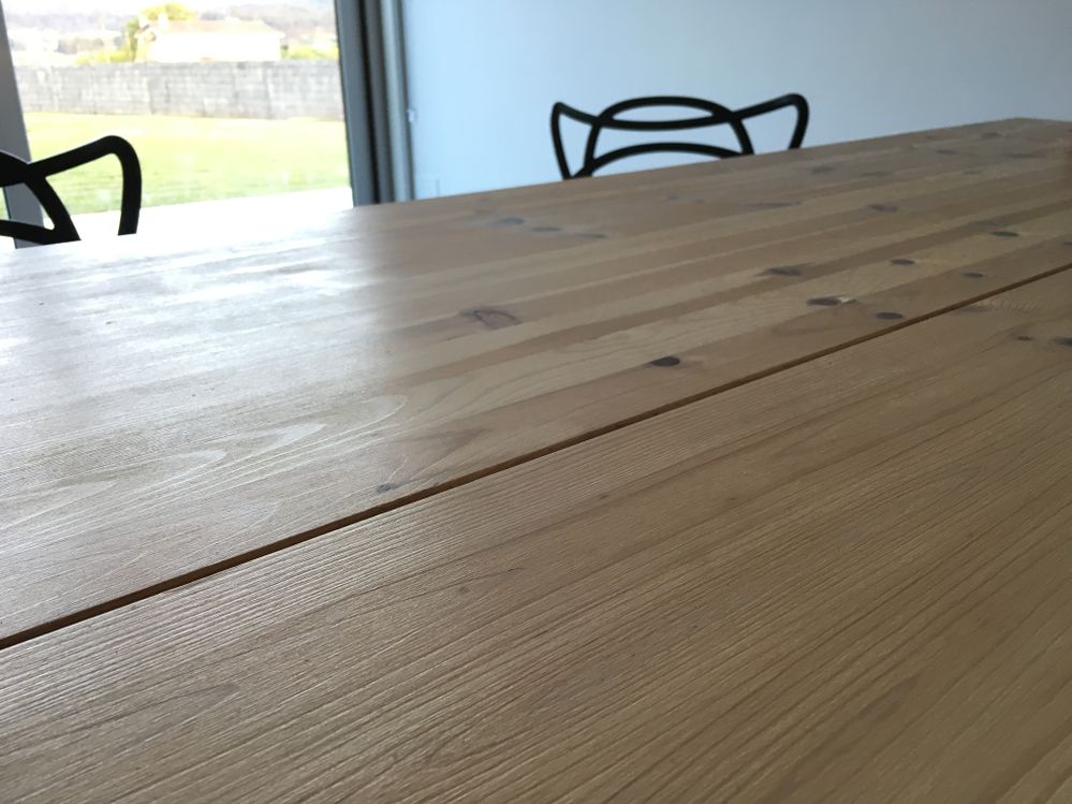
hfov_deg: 61.7
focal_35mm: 29
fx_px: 898
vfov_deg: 48.2
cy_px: 402
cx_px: 536
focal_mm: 4.15
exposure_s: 1/33
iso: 80
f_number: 2.2
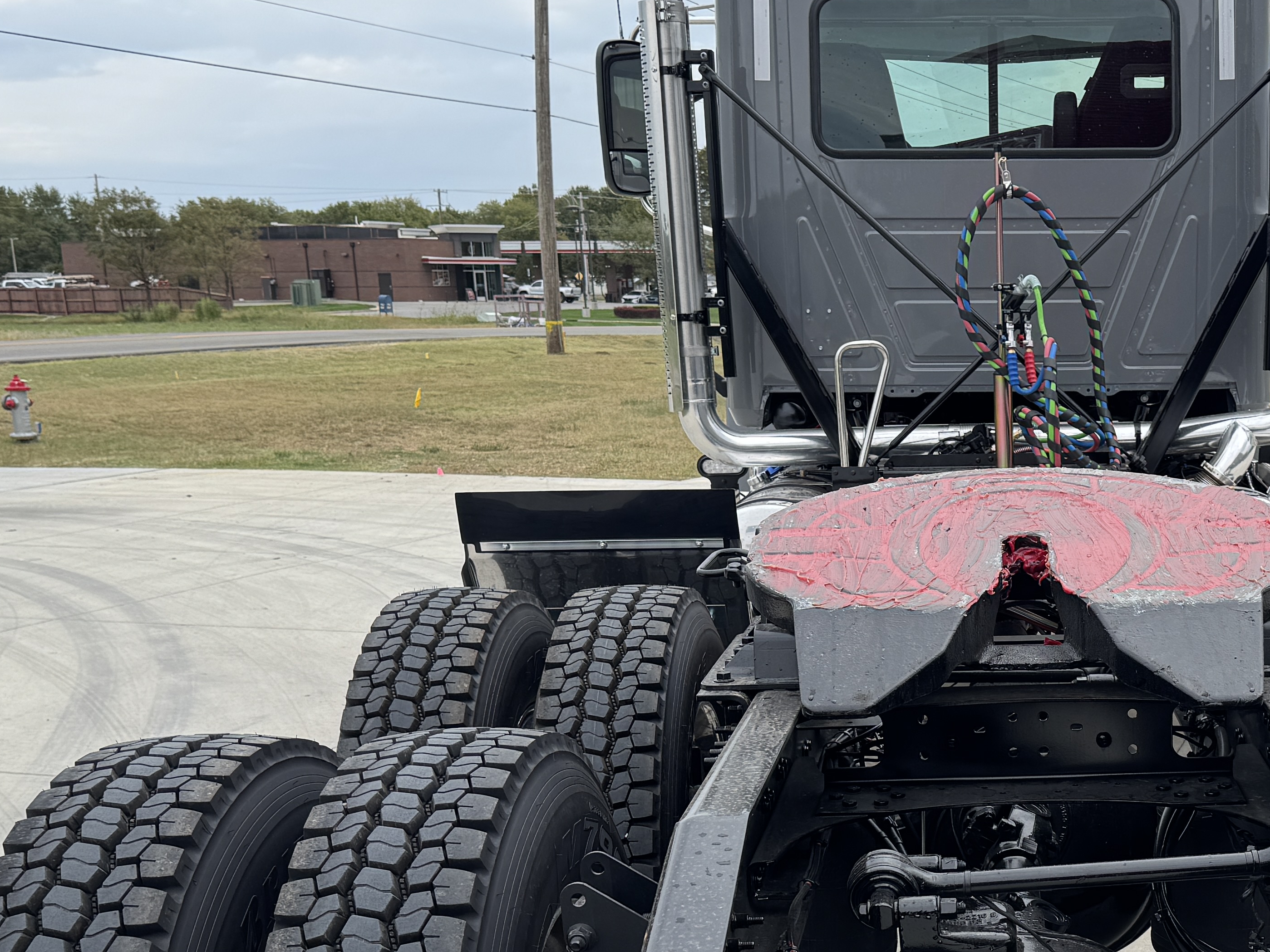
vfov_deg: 28.9
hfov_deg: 37.3
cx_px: 1045
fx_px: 1798
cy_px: 794
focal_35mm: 49
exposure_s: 1/1923
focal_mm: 6.76
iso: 80
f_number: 1.78
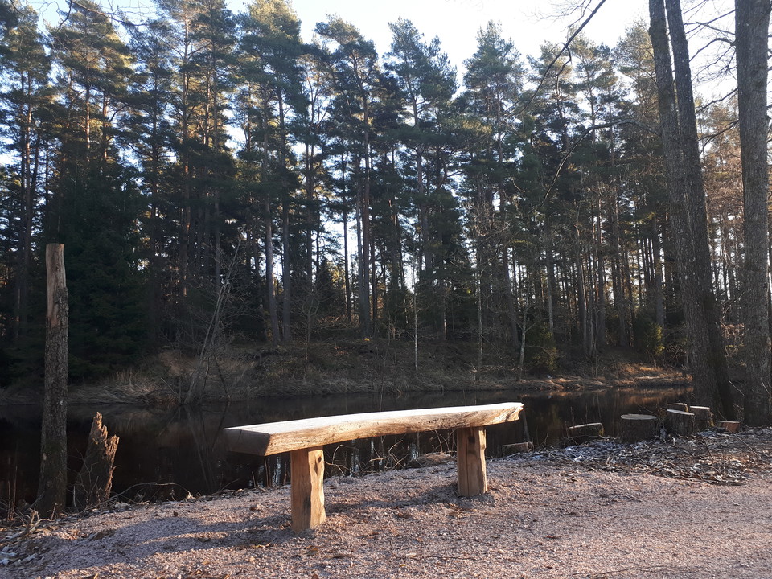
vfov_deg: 51.4
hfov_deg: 65.3
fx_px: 602
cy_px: 290
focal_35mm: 27
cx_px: 386
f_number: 1.9
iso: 40
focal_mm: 3.6
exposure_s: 1/120
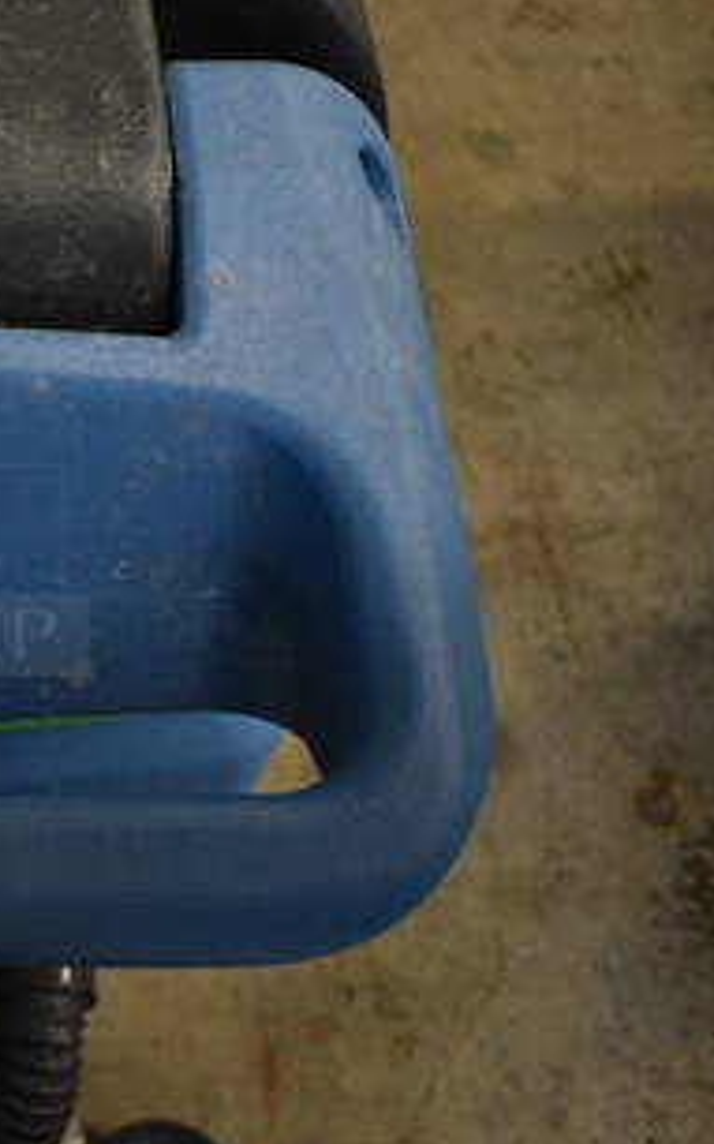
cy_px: 479
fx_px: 1714
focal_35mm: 55
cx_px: -325
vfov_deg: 36.8
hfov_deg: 20.5
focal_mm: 18
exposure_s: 1/125
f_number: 3.5
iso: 2500
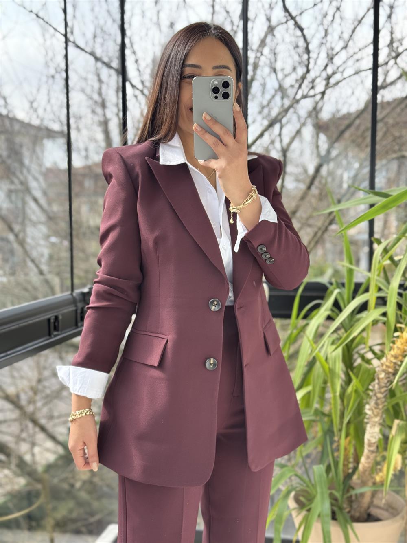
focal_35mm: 48
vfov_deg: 39.7
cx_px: 204
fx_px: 752
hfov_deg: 30.3
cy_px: 272
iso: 64
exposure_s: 1/187
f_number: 1.78
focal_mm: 6.76
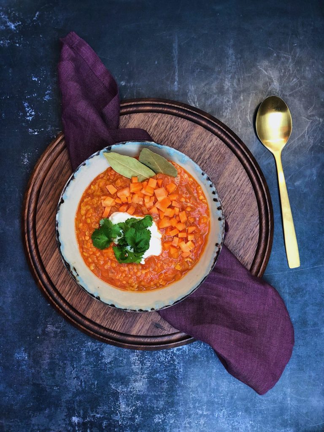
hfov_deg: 28.0
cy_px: 216
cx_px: 162
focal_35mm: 52
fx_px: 649
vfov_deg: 36.8
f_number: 2.4
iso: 40
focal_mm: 6
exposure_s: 1/60
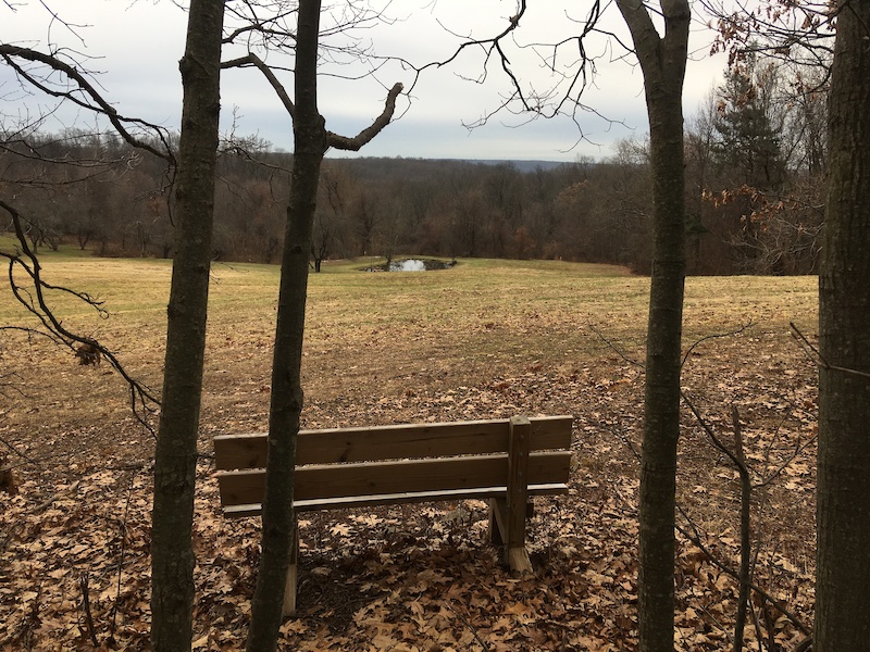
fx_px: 729
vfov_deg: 48.2
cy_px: 326
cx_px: 435
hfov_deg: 61.7
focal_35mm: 29
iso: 25
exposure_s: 1/231
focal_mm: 4.15
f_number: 2.2
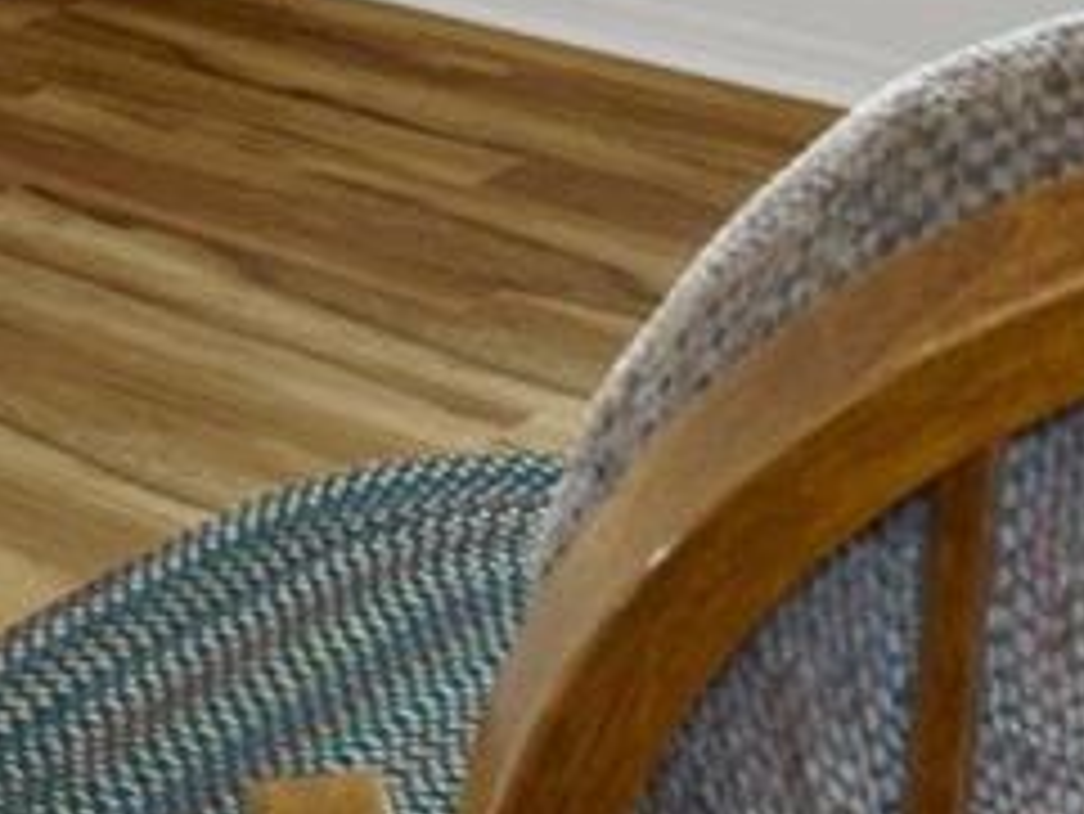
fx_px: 3296
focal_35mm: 105
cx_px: -85
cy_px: -836
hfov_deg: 18.1
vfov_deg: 12.4
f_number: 8
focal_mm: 11
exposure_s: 1/6
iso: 640
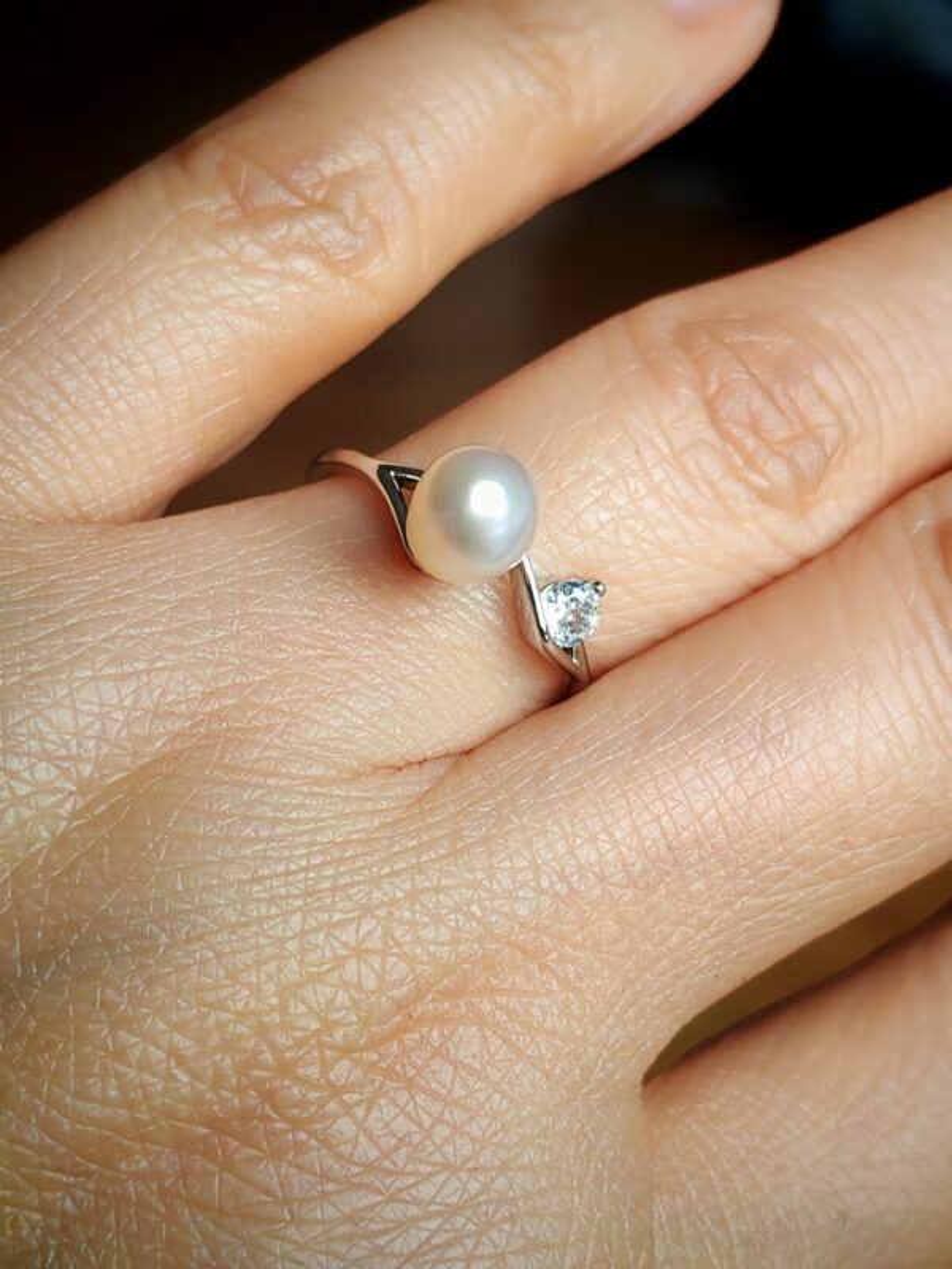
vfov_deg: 28.6
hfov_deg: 21.6
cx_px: 476
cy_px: 634
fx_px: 2493
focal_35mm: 68
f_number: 1.95
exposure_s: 1/100
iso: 64
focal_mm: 5.52
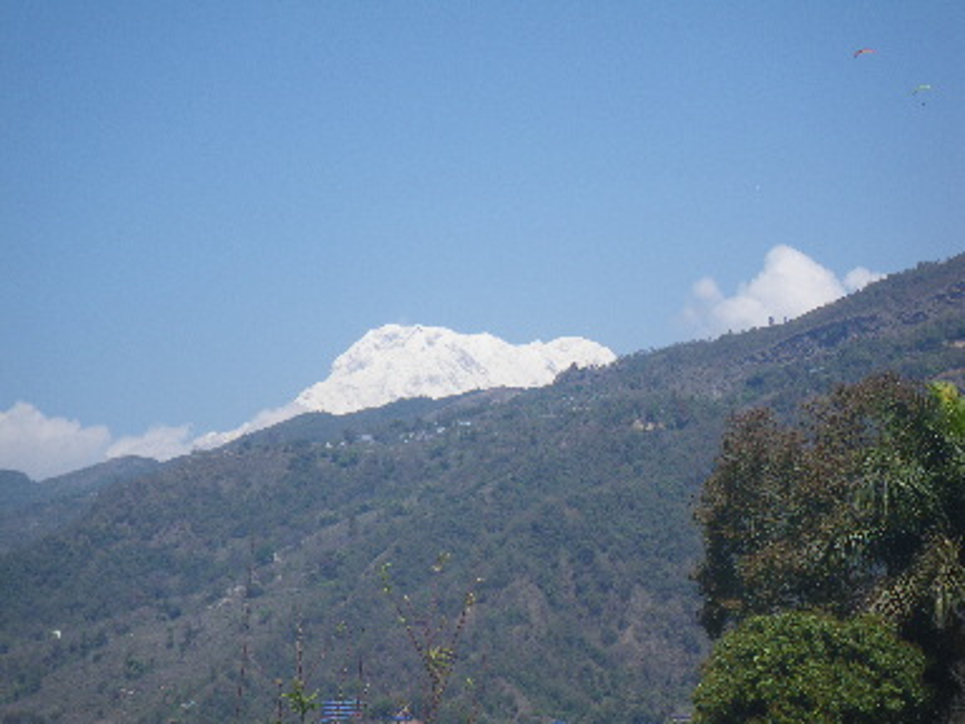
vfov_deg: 12.9
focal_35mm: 115
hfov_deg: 17.1
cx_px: 482
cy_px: 362
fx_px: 3206
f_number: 5.2
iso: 50
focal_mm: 20.6
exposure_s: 1/320
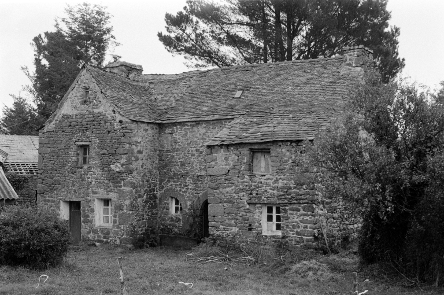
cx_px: 222
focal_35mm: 90
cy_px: 148
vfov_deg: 15.1
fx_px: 1109
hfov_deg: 22.6
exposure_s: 1/15
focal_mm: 60
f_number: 16
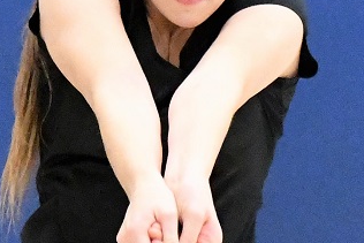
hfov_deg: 6.4
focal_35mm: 324
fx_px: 3277
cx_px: 156
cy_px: -7
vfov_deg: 4.2
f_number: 2.8
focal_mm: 70
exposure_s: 1/800
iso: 14400
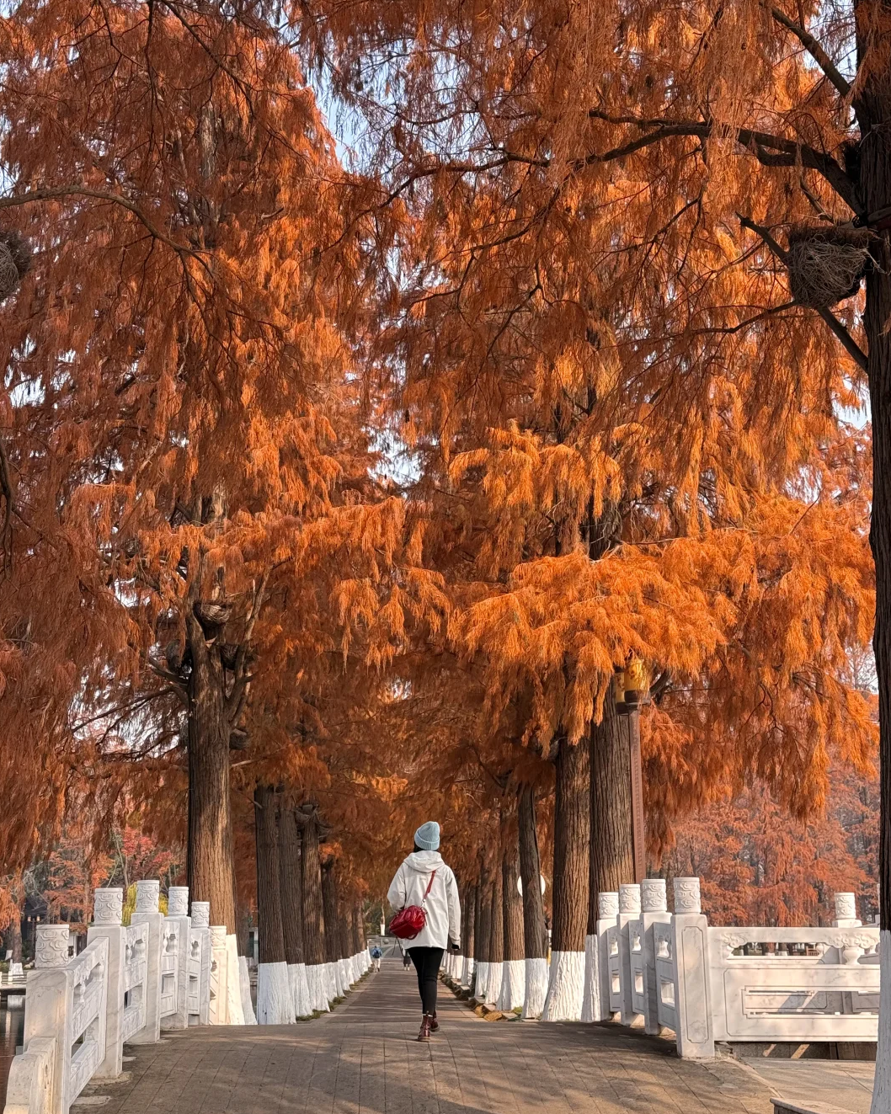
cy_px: 572
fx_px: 1681
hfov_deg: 29.7
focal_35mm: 51
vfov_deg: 36.7
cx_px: 438
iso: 64
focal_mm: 6.76
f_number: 1.78
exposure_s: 1/1070
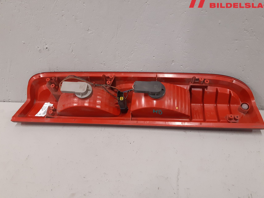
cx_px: 126
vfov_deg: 45.4
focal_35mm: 31
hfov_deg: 58.3
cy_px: 100
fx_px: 236
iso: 160
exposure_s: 1/50
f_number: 1.7
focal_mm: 3.93
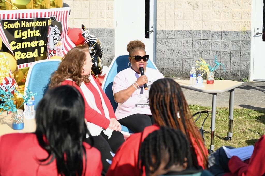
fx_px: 515
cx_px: 132
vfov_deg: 19.4
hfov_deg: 28.9
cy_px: 88
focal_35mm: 70
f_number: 5
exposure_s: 1/400
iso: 100
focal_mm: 70
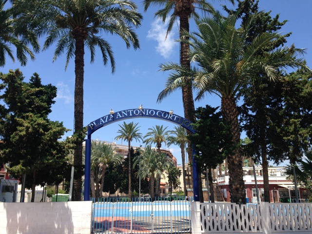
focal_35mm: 33
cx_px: 156
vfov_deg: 42.9
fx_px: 297
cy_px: 117
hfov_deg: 55.4
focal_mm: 4.12
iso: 50
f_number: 2.4
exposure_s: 1/1085
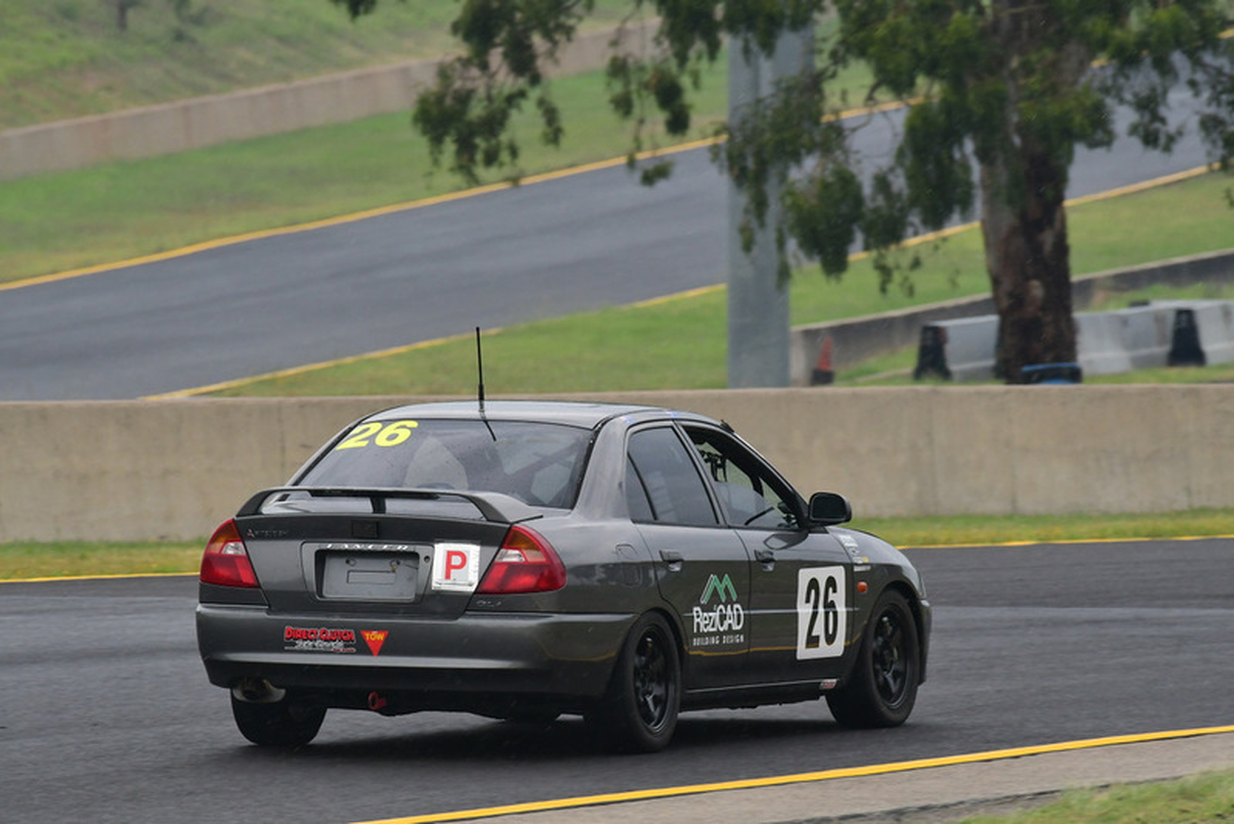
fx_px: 20573
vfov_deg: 2.3
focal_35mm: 600
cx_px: 617
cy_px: 412
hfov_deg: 3.4
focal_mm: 400
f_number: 11
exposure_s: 1/640
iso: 1000
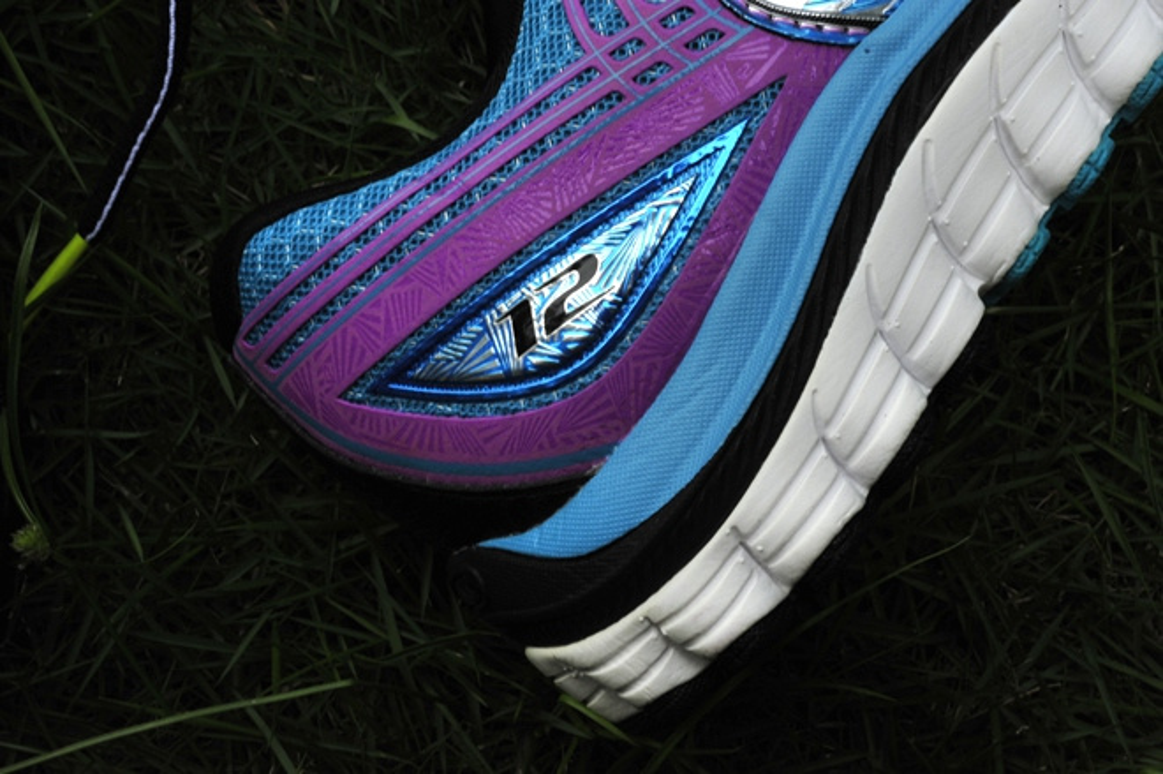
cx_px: 582
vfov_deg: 24.6
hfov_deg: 36.3
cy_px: 387
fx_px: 1775
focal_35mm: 55
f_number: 22
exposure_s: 1/6
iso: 640
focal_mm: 55
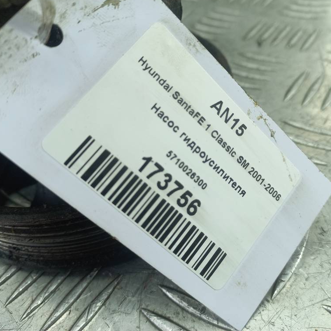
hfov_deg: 53.9
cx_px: 184
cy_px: 163
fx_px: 325
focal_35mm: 30
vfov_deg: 54.0
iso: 64
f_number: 1.8
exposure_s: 1/50
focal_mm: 4.6
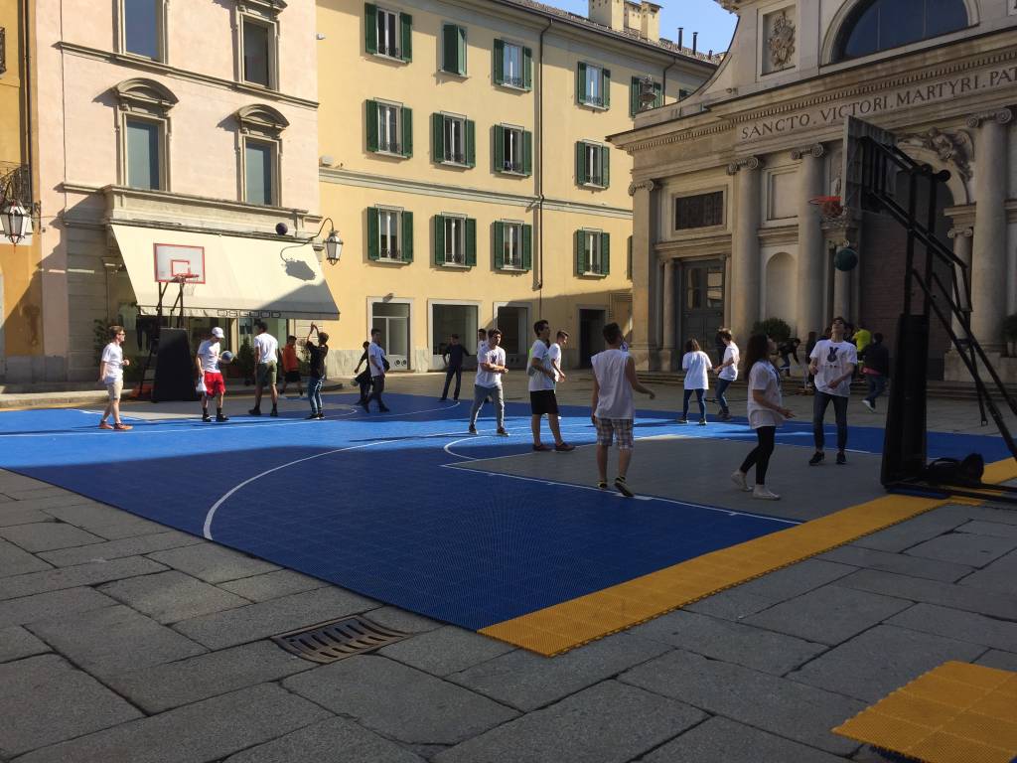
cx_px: 508
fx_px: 852
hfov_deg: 61.7
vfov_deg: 48.2
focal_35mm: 29
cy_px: 382
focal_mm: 4.15
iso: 32
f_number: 2.2
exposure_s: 1/1364
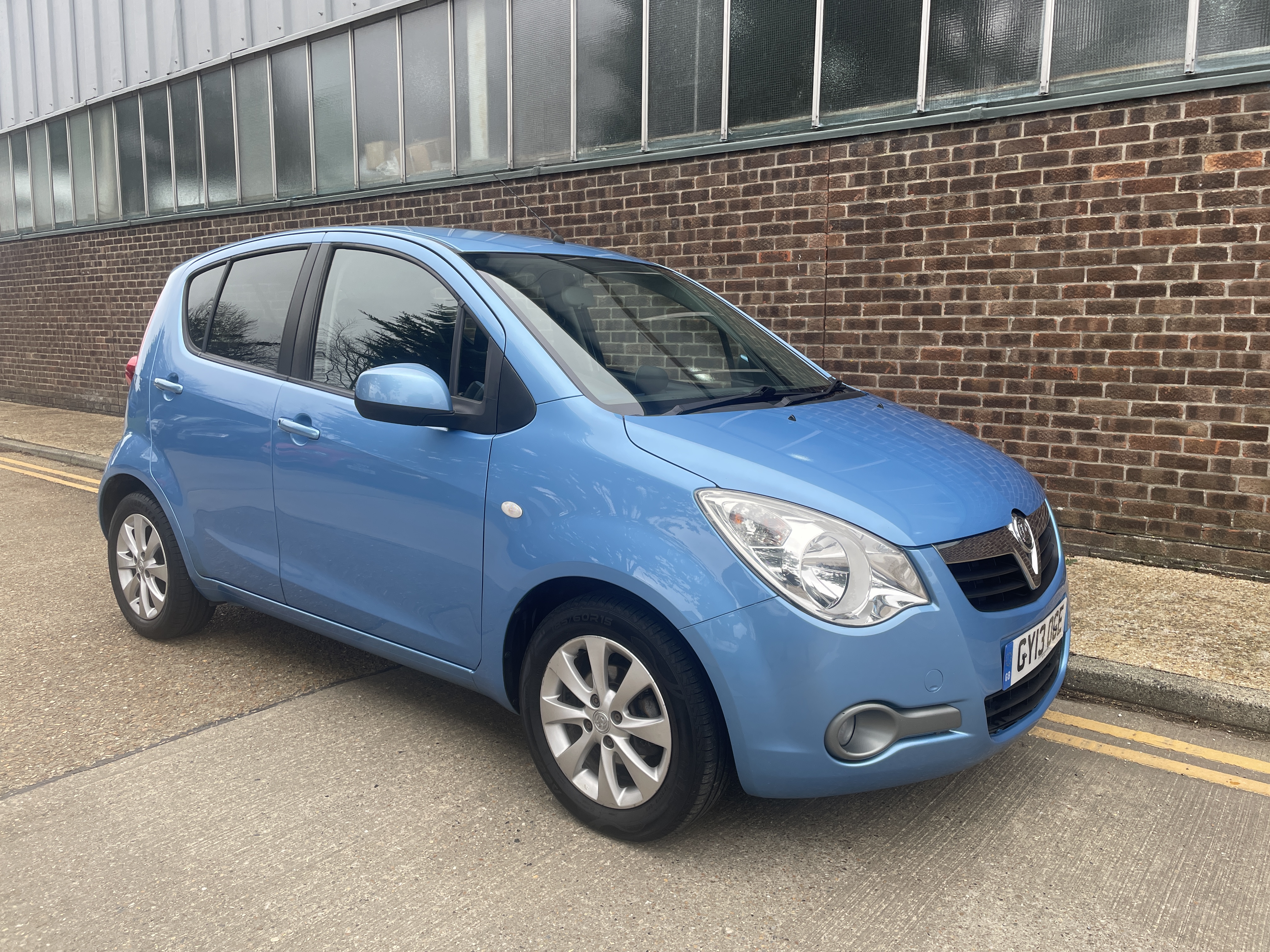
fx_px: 954
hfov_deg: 67.3
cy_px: 476
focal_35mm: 26
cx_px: 635
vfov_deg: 53.1
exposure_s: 1/249
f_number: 1.6
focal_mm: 4.2
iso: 32
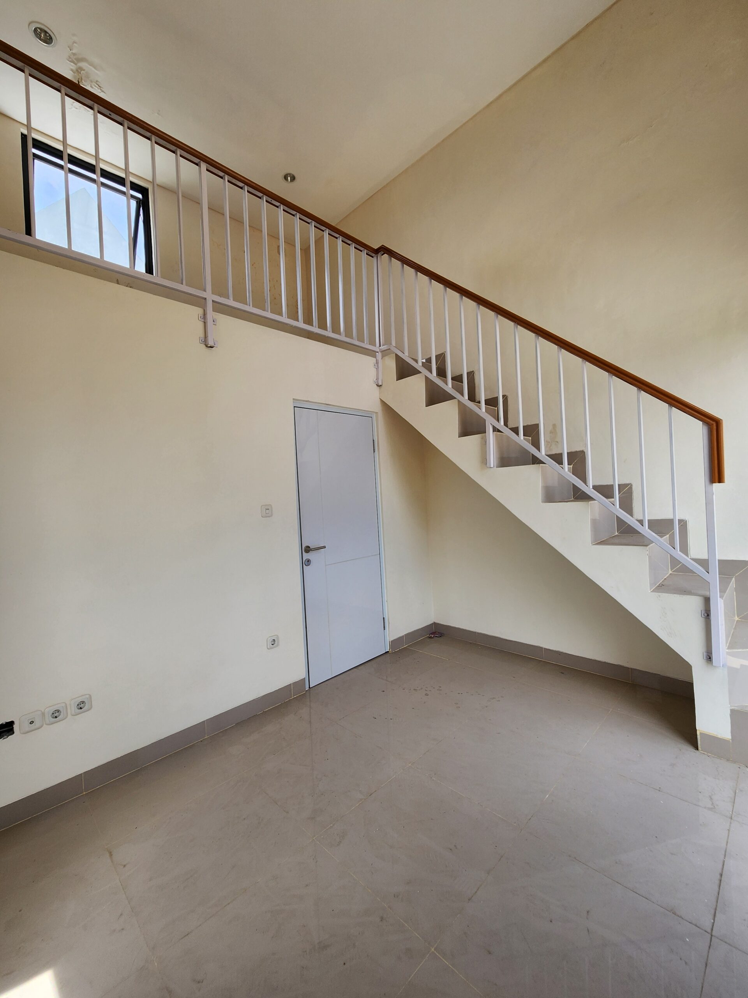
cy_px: 499
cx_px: 374
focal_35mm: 13
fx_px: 375
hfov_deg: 89.9
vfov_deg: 106.2
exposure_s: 1/298
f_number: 2.2
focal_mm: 2.2
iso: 50
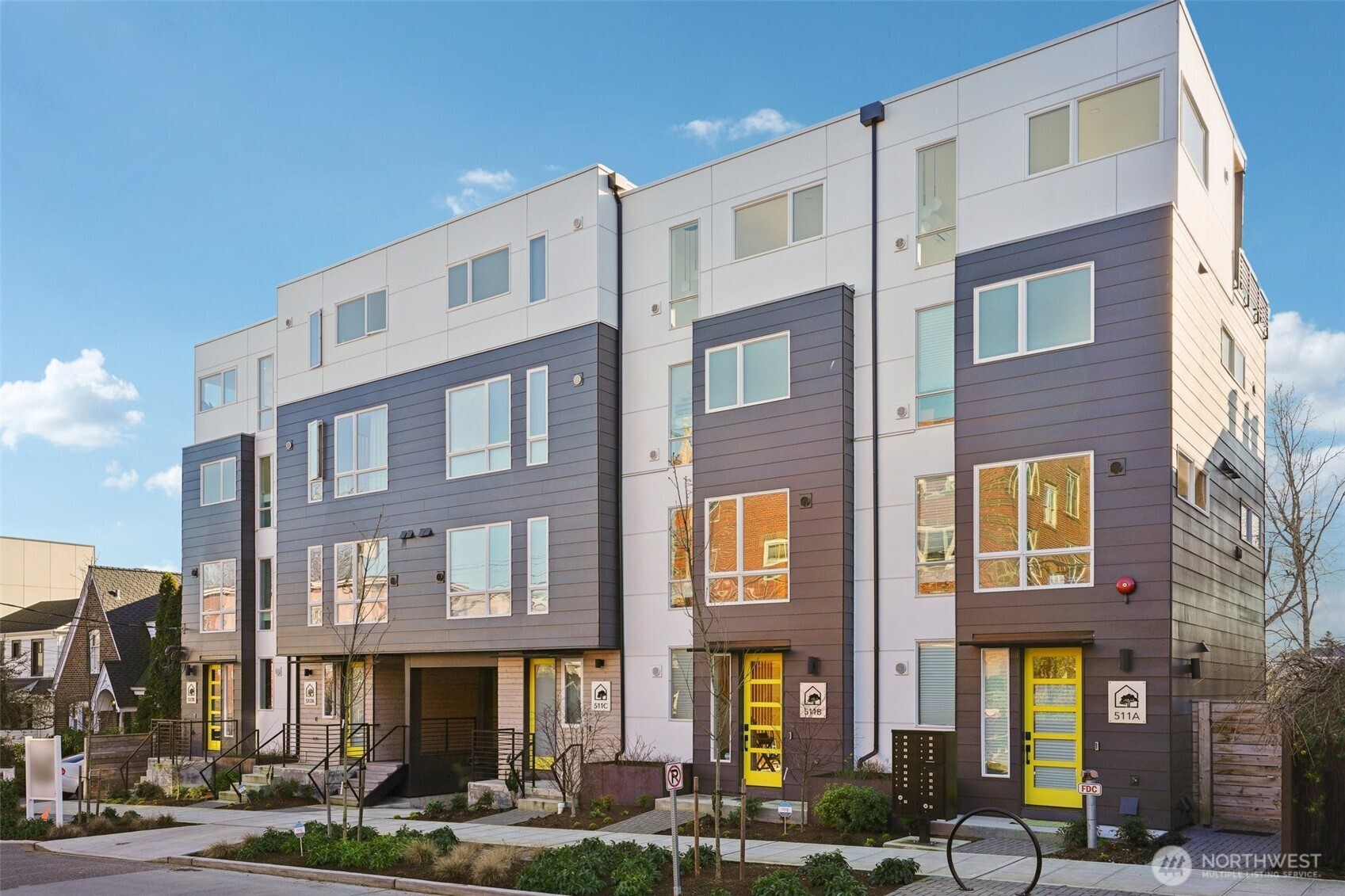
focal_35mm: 28
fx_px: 1046
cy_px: 448
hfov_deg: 65.5
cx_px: 672
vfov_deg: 46.4
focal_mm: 28
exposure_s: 1/125
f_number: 8
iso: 125
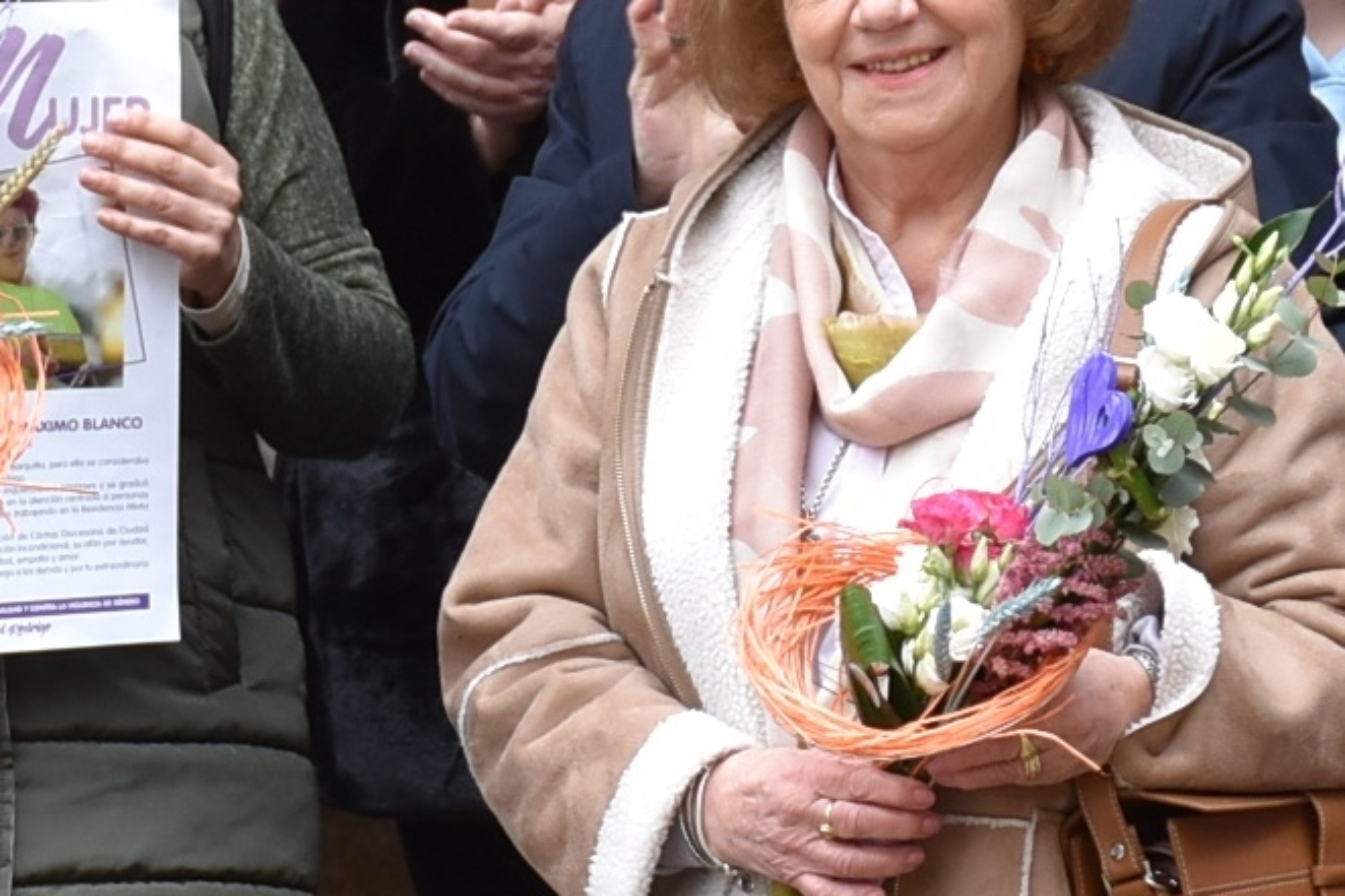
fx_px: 4781
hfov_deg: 16.0
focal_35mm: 128
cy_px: 343
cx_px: 923
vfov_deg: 10.7
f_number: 4.8
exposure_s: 1/250
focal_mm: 56
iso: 450
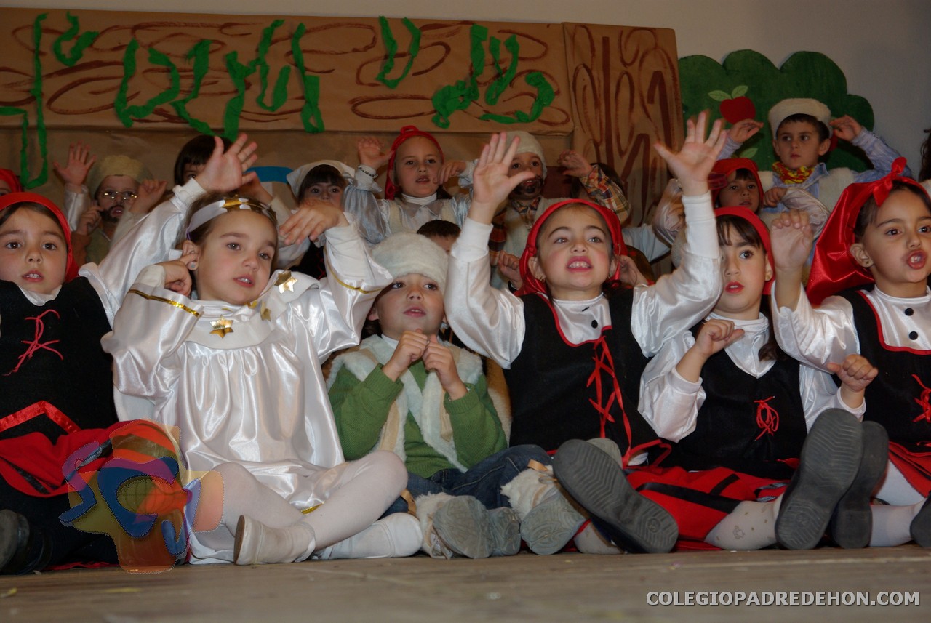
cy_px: 312
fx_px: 1942
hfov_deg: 27.0
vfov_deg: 18.2
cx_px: 466
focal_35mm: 75
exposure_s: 1/60
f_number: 5.6
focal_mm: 50
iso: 400
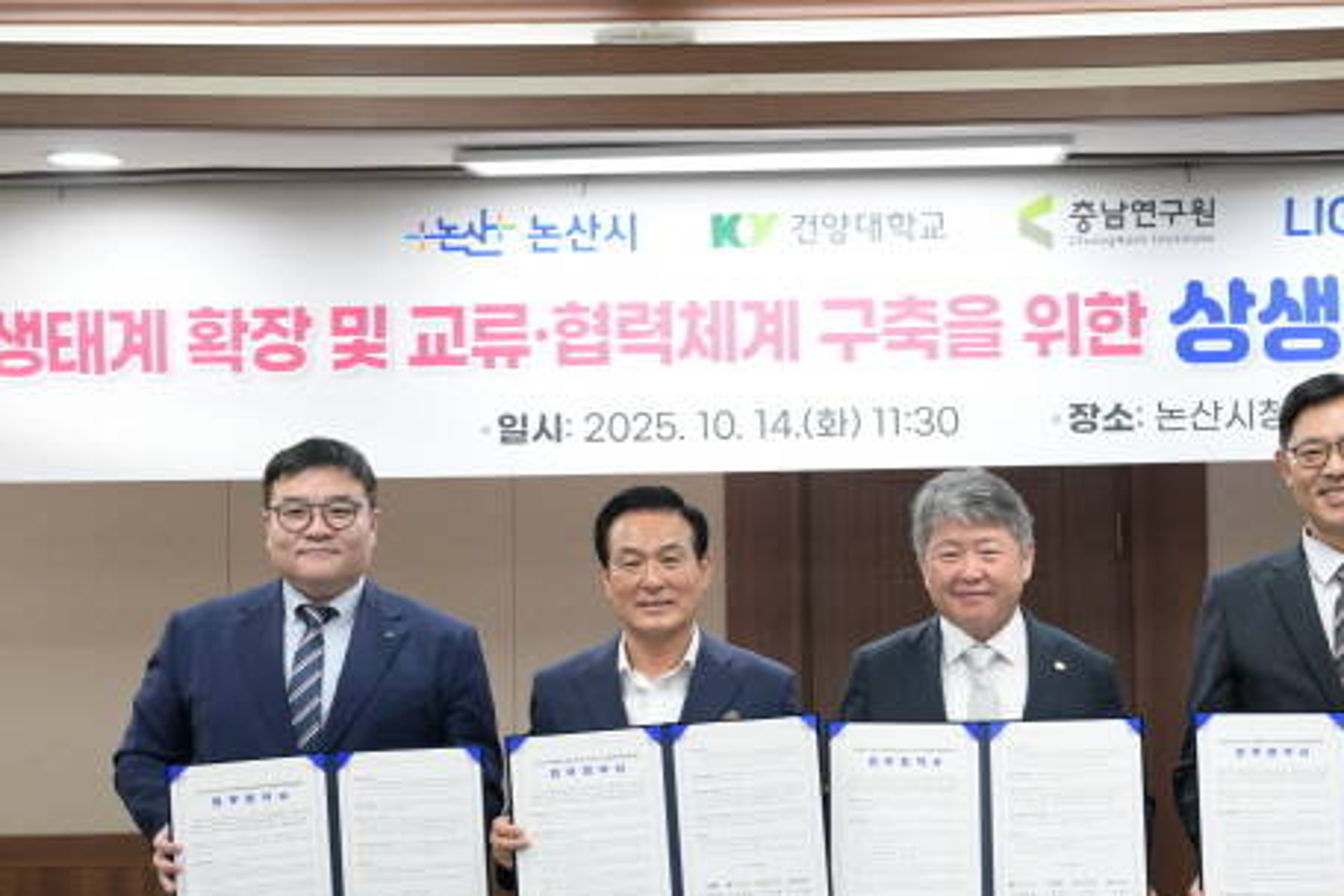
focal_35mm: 59
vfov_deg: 22.9
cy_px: 553
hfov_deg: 33.7
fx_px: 2202
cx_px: 850
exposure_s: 1/200
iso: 2000
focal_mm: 42
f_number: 4.5
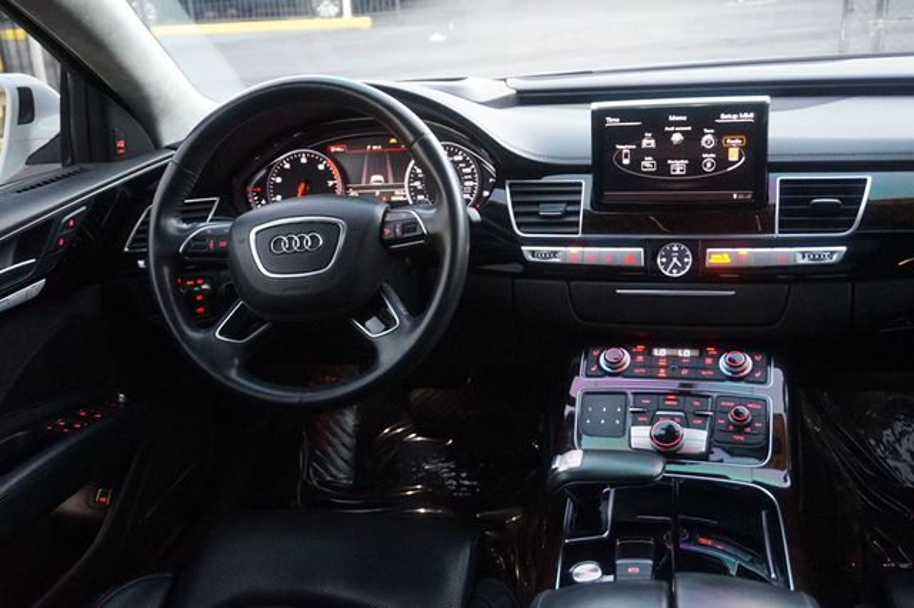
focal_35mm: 36
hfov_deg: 53.2
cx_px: 457
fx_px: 913
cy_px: 304
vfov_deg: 36.8
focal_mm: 24
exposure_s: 1/40
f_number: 4.5
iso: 3200
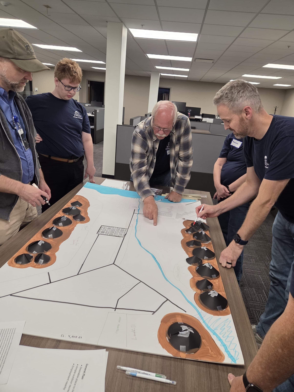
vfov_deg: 73.9
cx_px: 147
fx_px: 260
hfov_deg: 58.9
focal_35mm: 23
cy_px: 196
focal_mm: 5.4
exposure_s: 1/120
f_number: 1.8
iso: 125
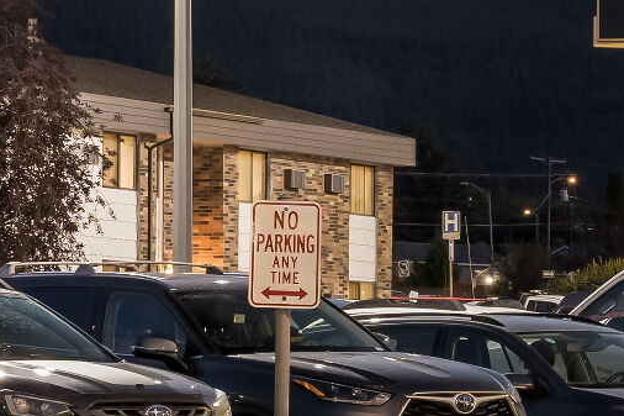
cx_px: 485
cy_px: 117
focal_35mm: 243
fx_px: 4210
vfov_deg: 5.6
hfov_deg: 8.5
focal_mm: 41
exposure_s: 2.5
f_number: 8
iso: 400
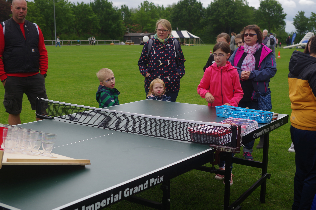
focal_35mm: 49
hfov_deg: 40.4
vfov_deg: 27.4
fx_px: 429
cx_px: 158
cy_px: 105
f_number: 5.6
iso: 100
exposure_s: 1/125
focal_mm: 33
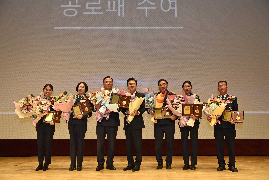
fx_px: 284
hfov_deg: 50.7
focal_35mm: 38
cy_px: 90
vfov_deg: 35.1
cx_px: 134
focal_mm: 38
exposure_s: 1/200
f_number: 6.3
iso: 800
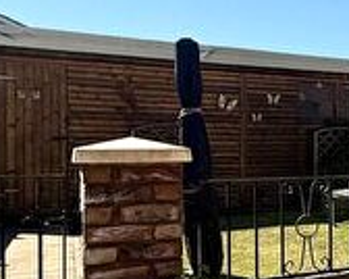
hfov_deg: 25.9
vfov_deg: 26.6
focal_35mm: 57
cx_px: 501
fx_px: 588
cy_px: 155
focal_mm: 2.22
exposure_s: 1/1534
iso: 50
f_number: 2.2
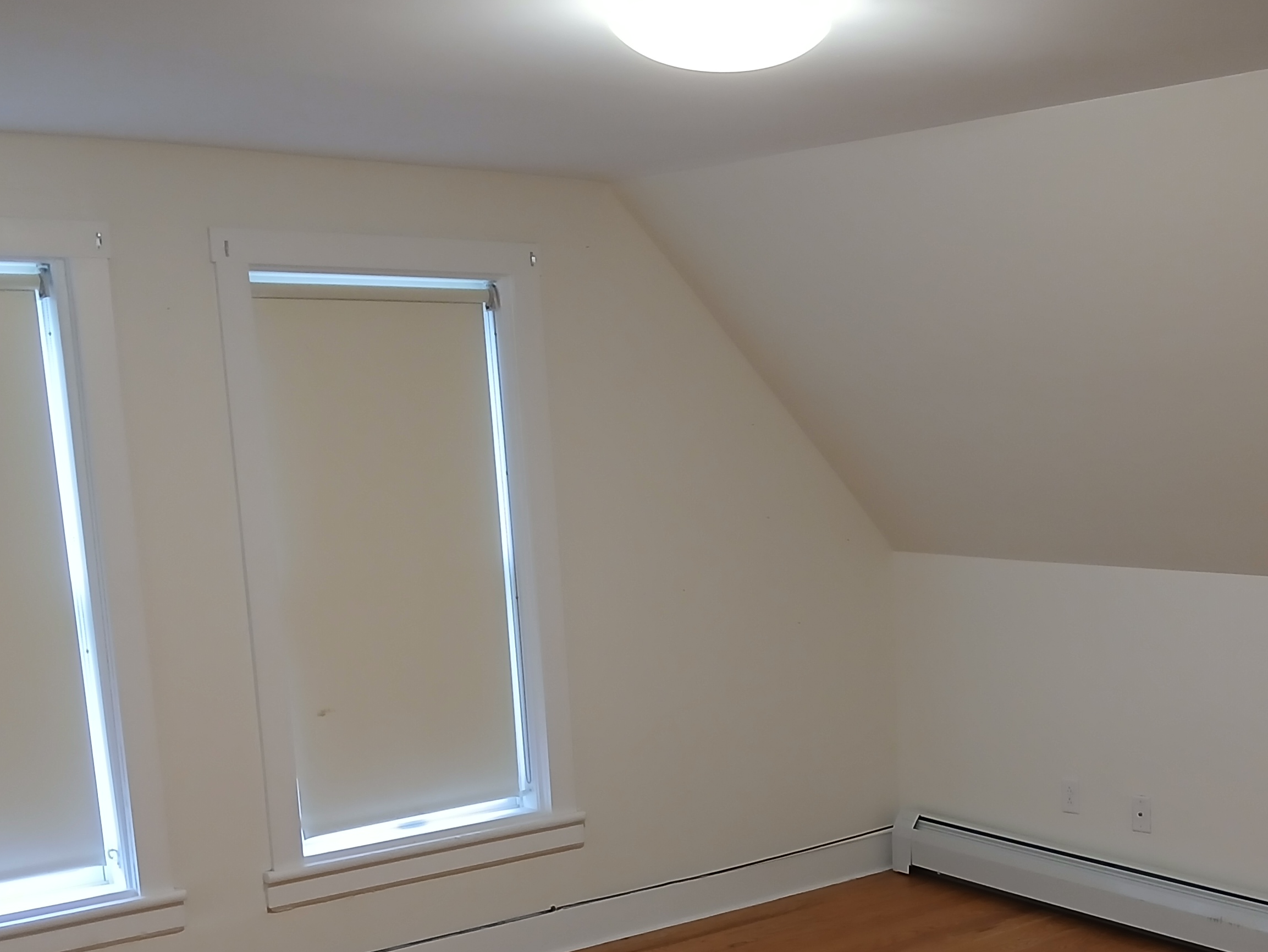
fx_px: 1685
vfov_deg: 30.7
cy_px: 770
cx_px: 841
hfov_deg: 40.7
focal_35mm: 46
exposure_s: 1/40
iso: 250
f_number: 1.8
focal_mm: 3.98
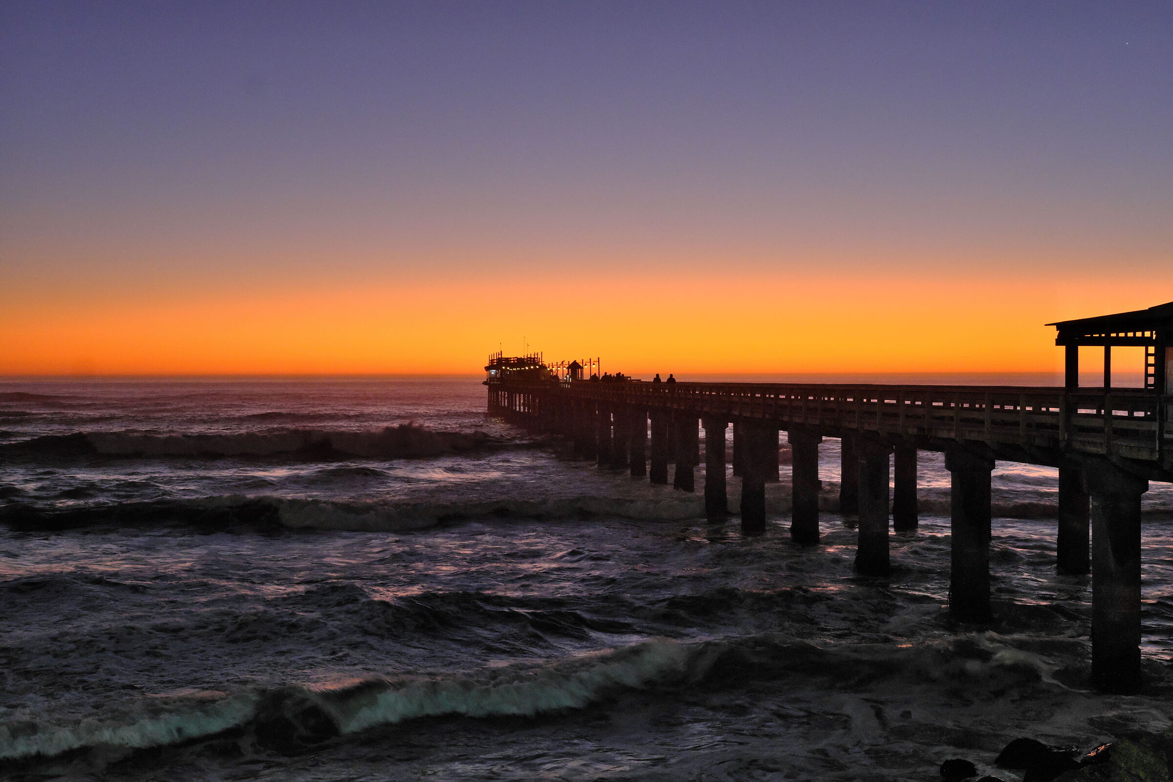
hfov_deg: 47.4
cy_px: 391
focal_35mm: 41
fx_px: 1336
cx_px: 586
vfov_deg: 32.6
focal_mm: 27
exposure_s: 1/14
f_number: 8
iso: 1600
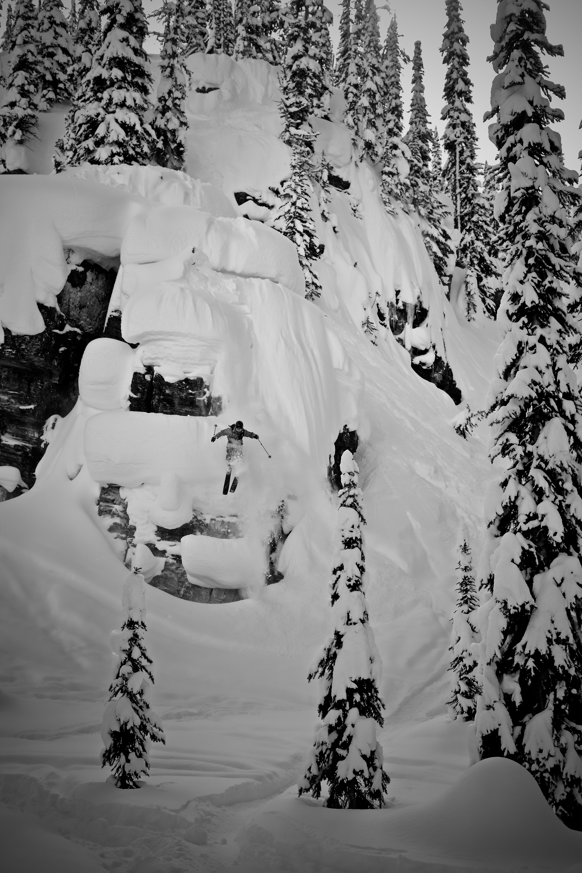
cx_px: 291
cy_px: 436
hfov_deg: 27.0
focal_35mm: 50
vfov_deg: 39.6
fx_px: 1212
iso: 160
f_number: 4
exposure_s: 1/2000
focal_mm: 50
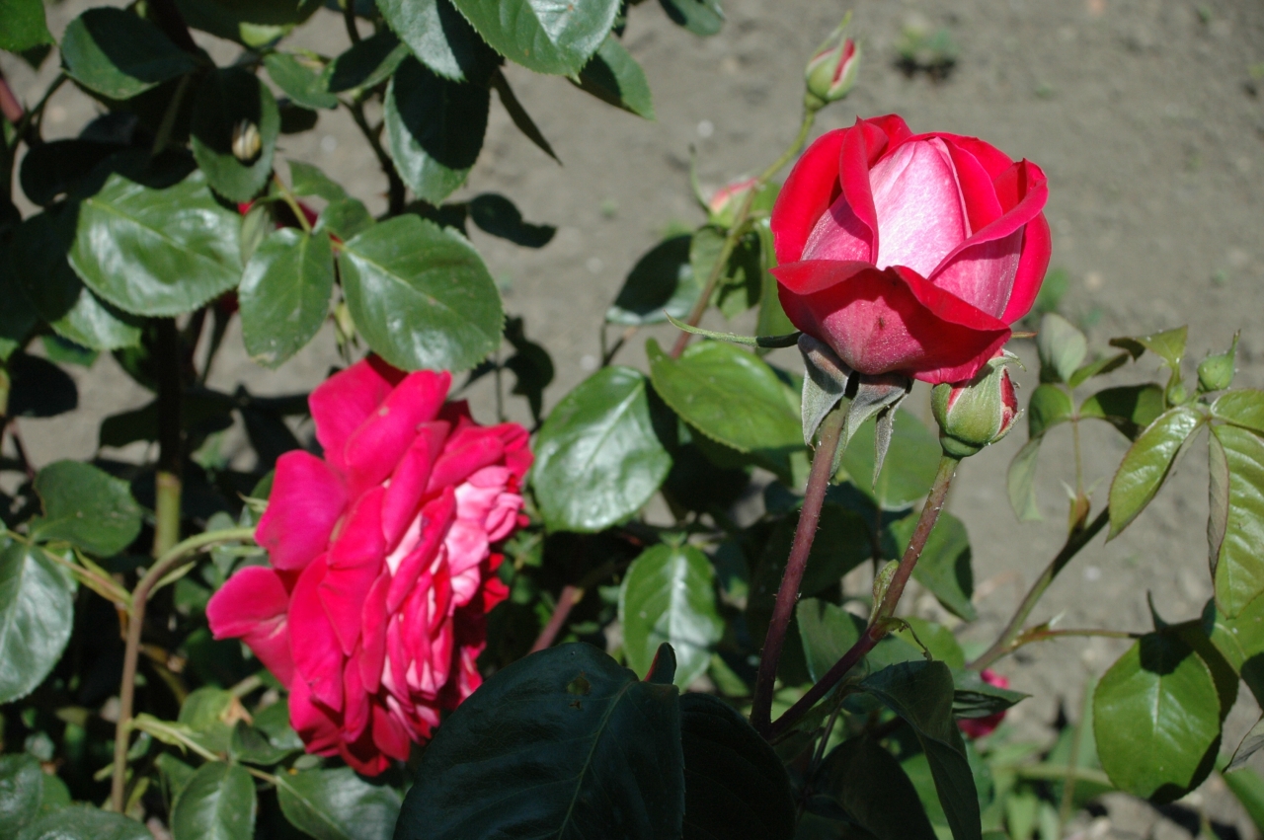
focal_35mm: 75
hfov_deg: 27.0
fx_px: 2631
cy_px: 420
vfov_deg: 18.1
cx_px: 632
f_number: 11
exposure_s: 1/500
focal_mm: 50
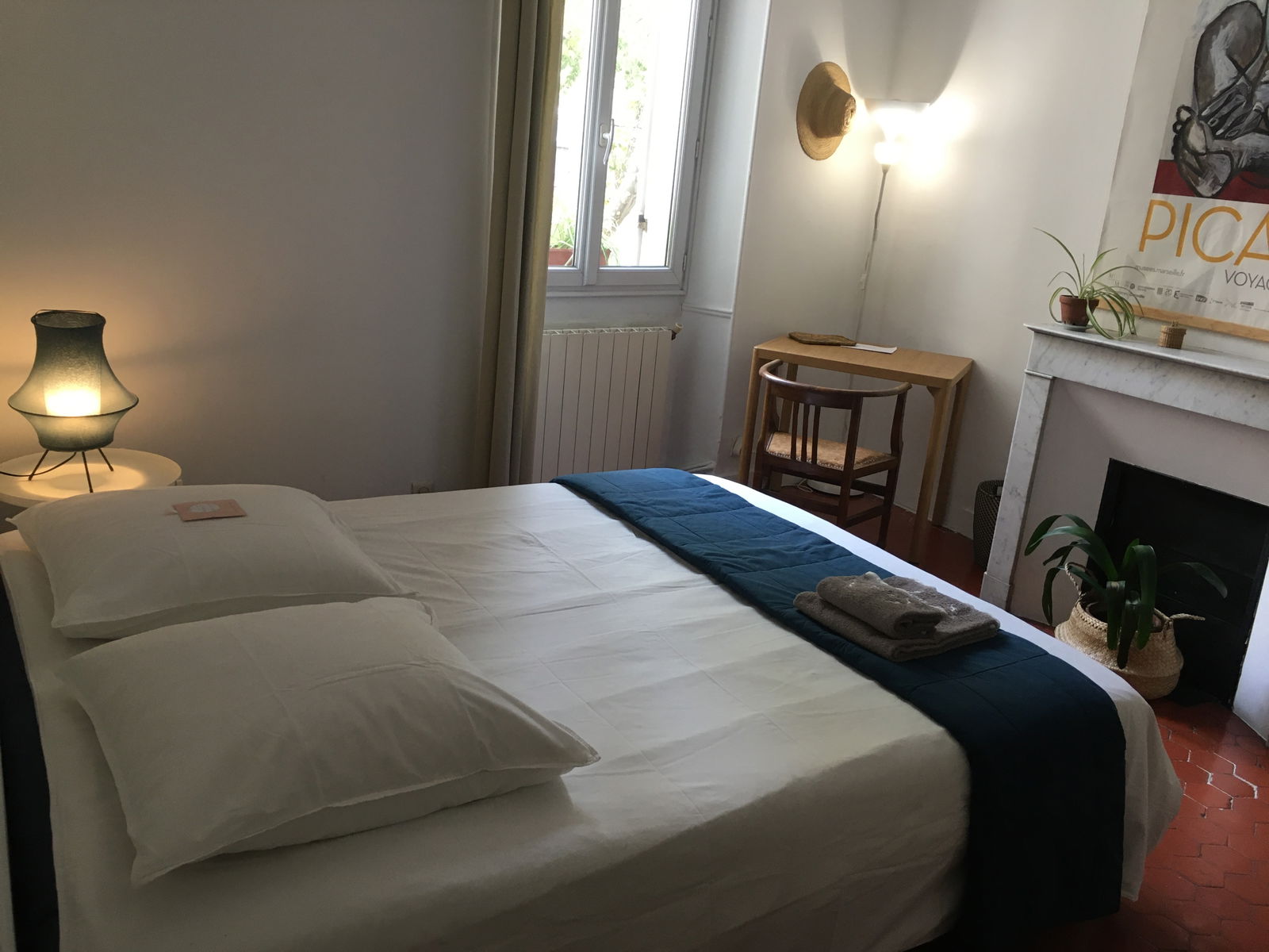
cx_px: 634
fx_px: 1063
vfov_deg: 48.2
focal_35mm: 29
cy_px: 476
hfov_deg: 61.7
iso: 100
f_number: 2.2
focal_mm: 4.15
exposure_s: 1/33
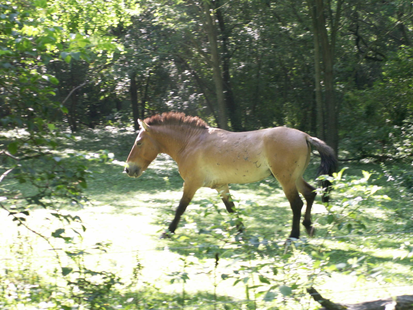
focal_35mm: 101
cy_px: 155
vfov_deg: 14.6
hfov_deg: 19.4
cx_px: 206
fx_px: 1205
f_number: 3.5
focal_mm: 16.5
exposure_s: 1/60
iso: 50
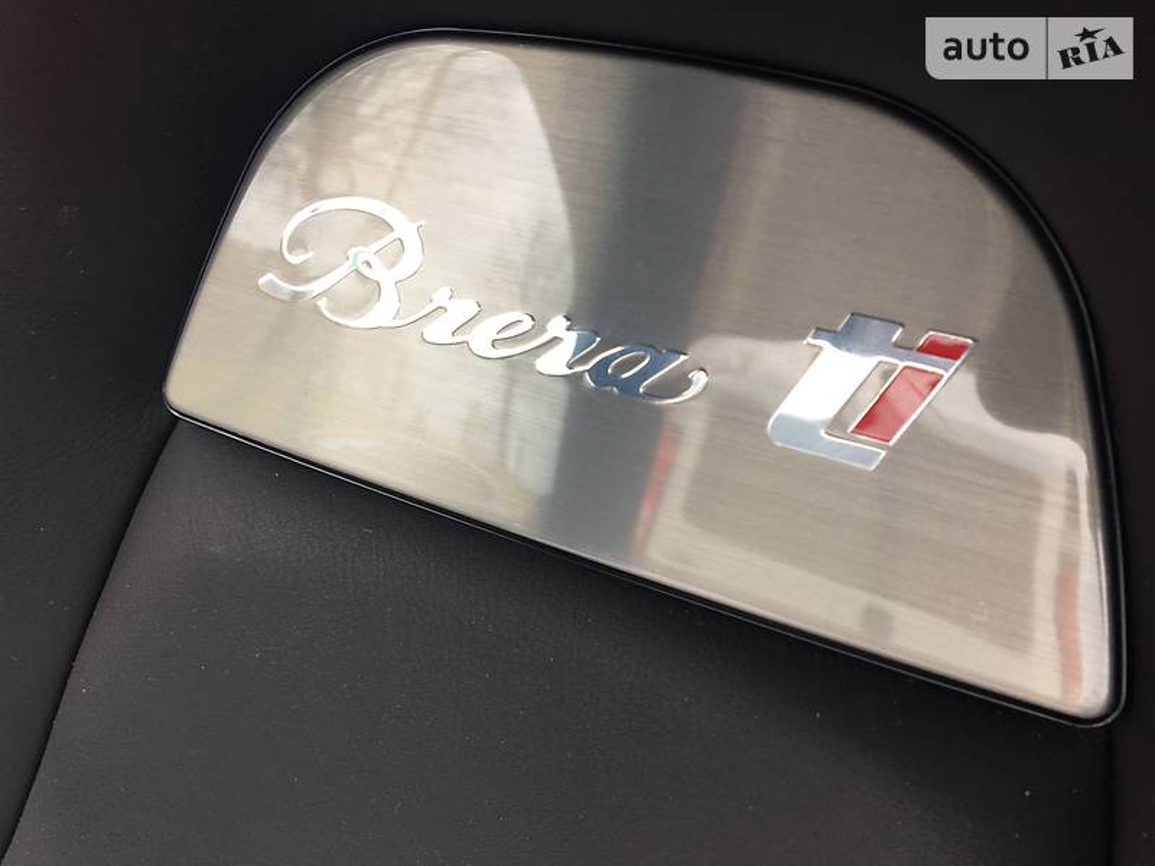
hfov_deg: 61.7
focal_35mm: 29
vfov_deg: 48.2
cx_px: 578
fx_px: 968
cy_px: 433
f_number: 2.2
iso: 40
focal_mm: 4.2
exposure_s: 1/100
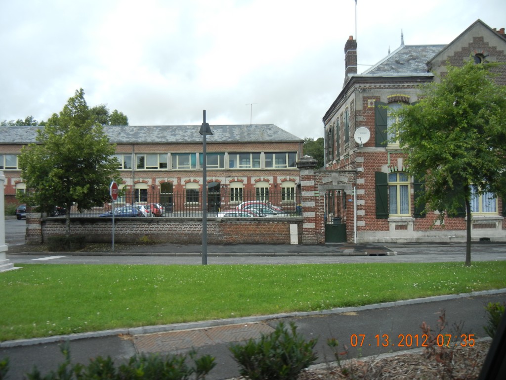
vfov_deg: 46.8
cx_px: 253
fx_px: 439
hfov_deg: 60.0
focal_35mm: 30
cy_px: 190
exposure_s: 1/774
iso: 160
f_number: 3.5
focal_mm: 5.4
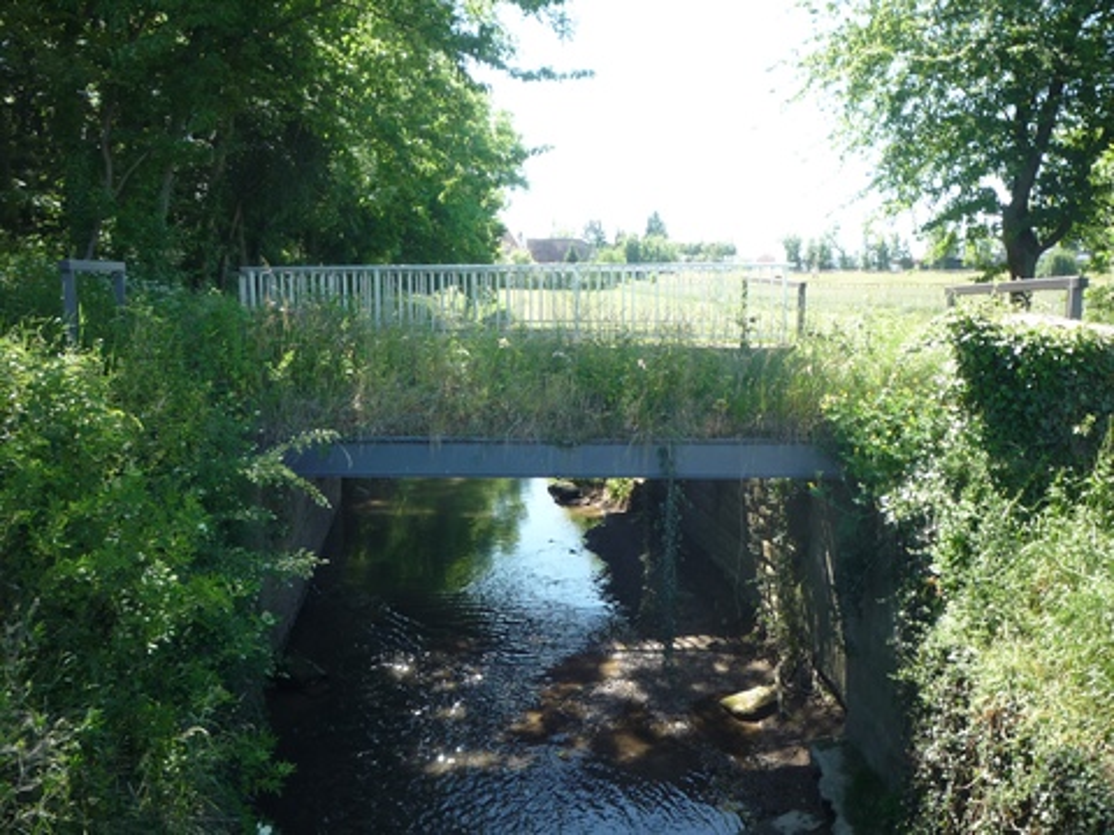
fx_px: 1030
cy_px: 418
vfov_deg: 44.2
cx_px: 557
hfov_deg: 56.8
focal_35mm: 32
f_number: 4
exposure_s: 1/100
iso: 100
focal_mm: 5.2
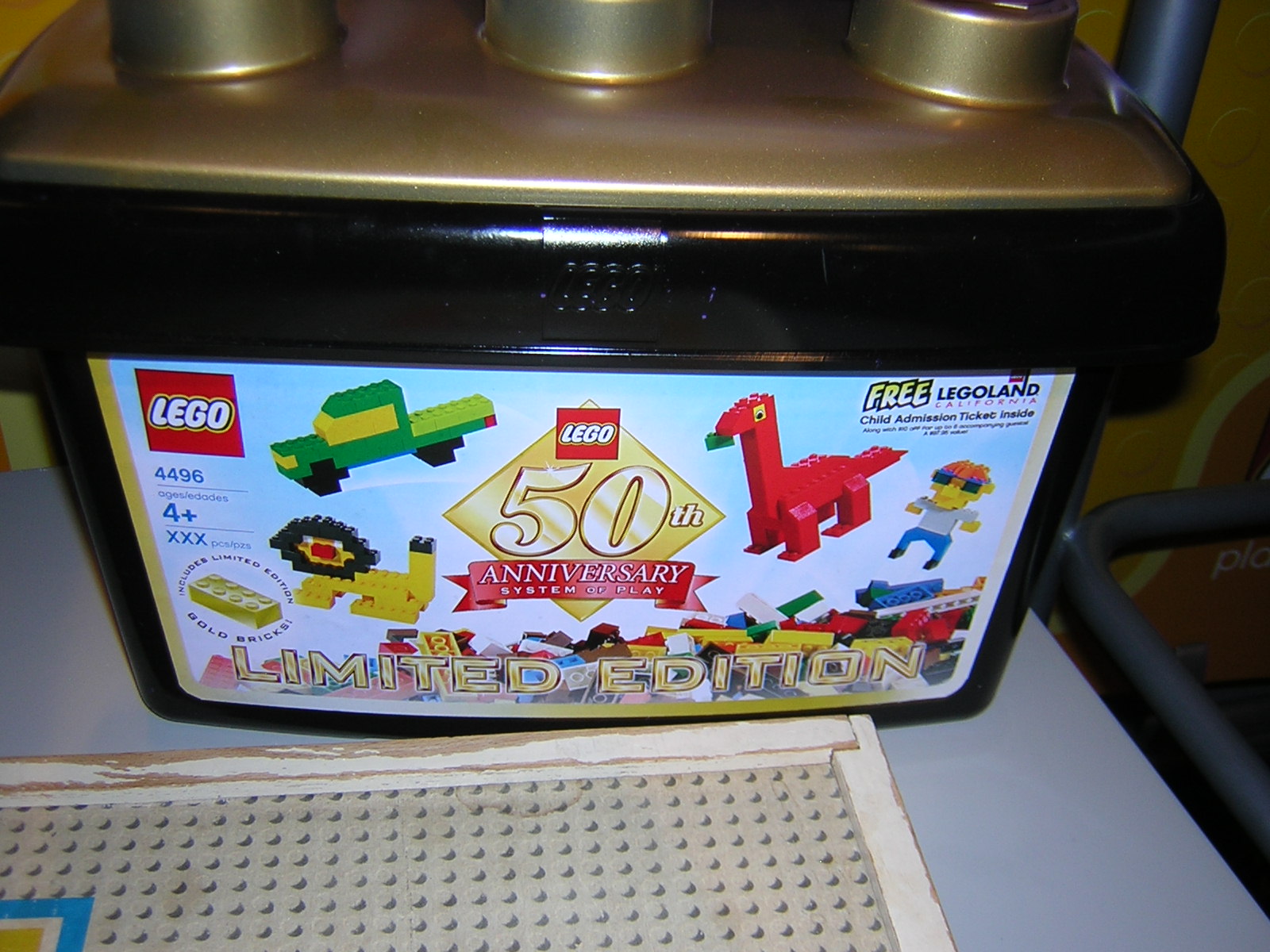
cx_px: 635
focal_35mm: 36
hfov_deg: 51.4
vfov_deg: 39.7
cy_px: 476
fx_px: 1321
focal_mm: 4.7
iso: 100
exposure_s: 1/60.1
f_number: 2.6
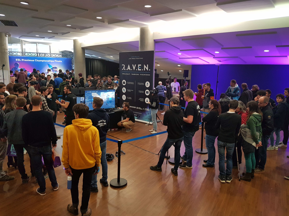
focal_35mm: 26
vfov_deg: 53.1
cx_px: 144
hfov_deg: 67.3
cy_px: 108
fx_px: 217
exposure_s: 1/50
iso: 320
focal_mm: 4.3
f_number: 1.7
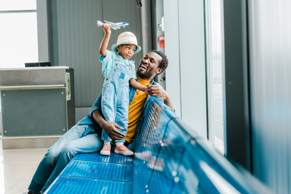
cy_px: 97
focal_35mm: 50
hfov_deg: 39.6
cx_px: 146
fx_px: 404
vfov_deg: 27.0
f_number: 3.5
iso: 640
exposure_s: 1/200
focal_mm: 50
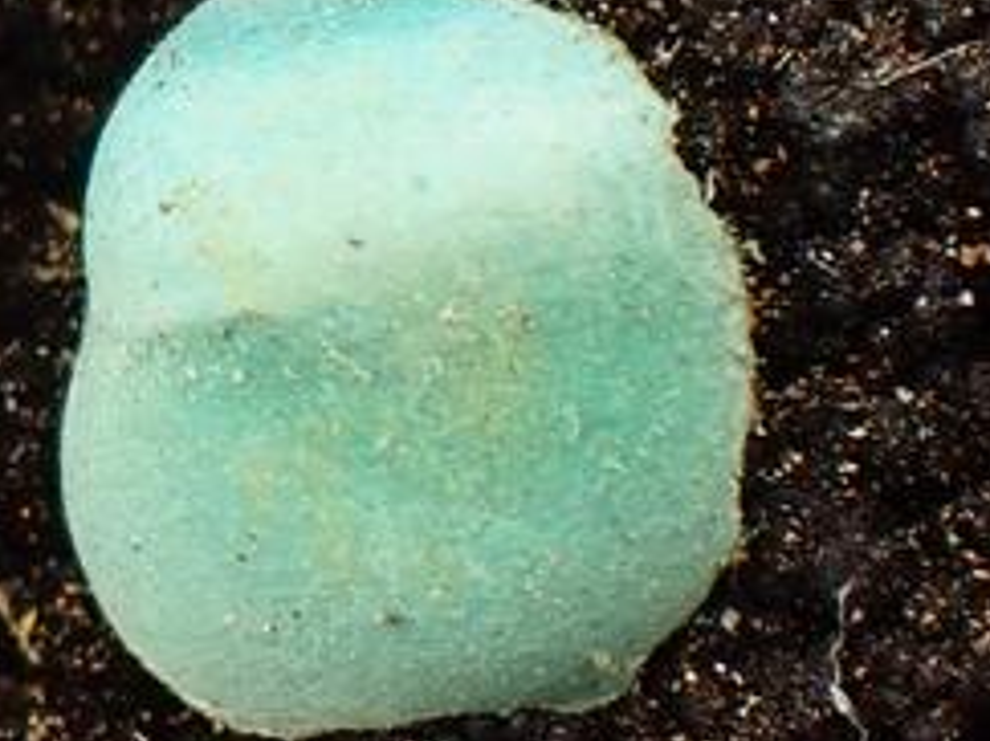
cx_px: -424
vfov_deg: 2.9
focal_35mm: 514
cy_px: 195
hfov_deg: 3.8
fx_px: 14693
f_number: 4.9
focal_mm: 18
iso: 100
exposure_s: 1/15
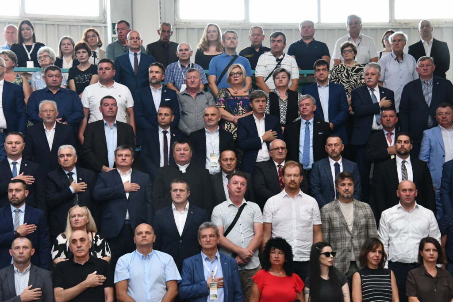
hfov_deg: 18.3
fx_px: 1409
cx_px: 226
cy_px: 151
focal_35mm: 112
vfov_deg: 12.2
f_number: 9
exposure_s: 1/320
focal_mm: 75
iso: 3200
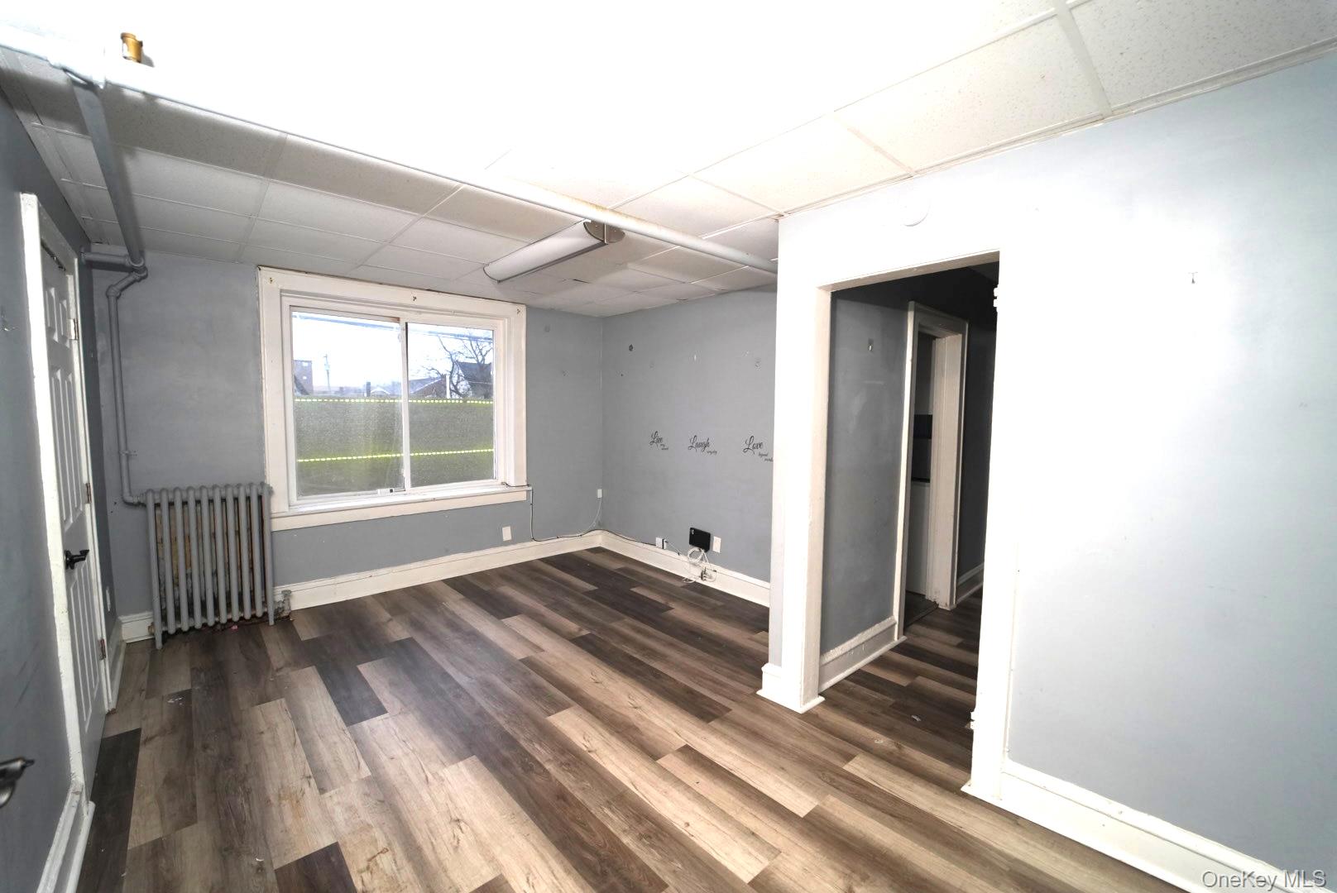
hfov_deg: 104.2
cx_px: 668
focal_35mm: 14
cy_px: 446
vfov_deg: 81.3
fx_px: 520
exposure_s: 1/160
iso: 2000
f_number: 2.8
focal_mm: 14
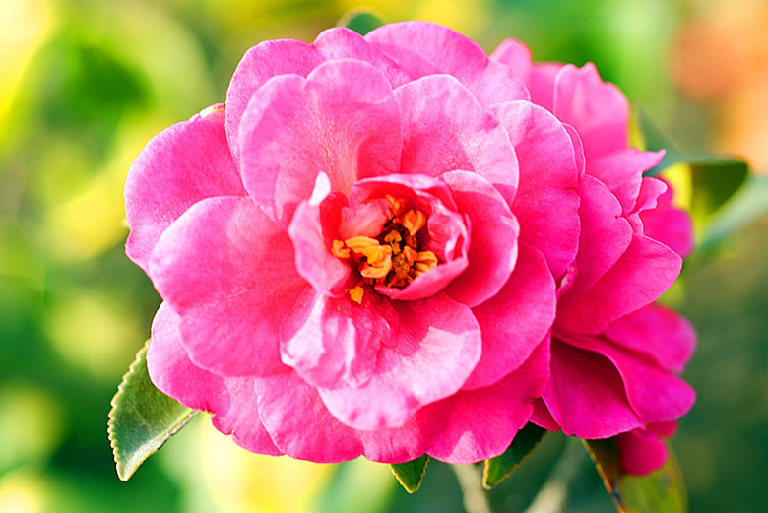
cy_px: 256
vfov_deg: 18.2
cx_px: 384
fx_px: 1601
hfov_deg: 27.0
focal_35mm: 75
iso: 100
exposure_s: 1/100
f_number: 4.5
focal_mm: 50
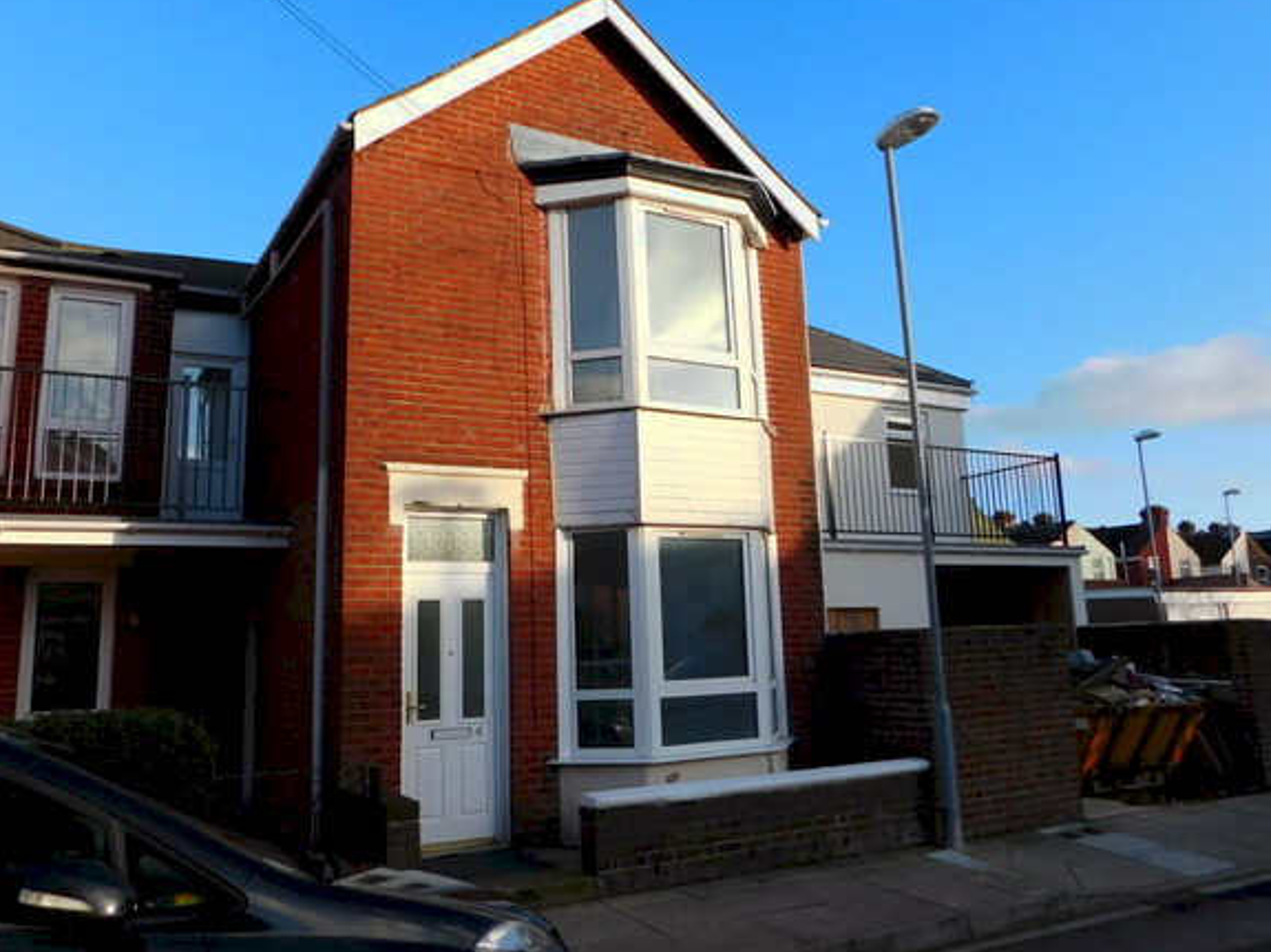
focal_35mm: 28
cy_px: 441
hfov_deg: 63.4
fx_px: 1028
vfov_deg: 49.7
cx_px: 612
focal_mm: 4
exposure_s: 1/1000
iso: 125
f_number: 3
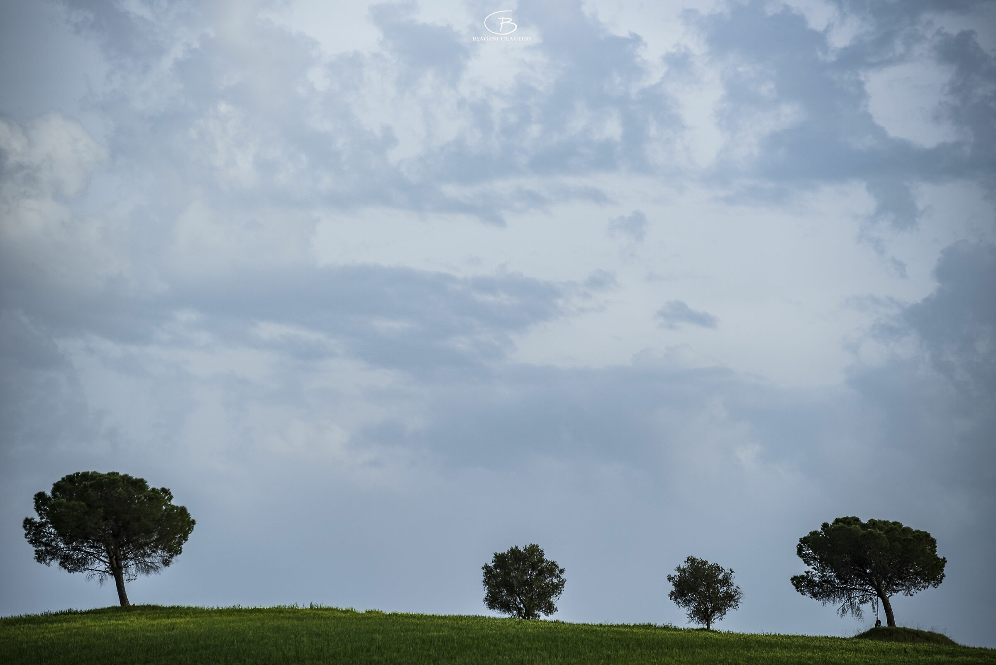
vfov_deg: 7.4
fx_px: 5120
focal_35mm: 185
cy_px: 332
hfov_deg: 11.1
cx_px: 498
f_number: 5.6
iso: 100
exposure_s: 1/200
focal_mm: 185
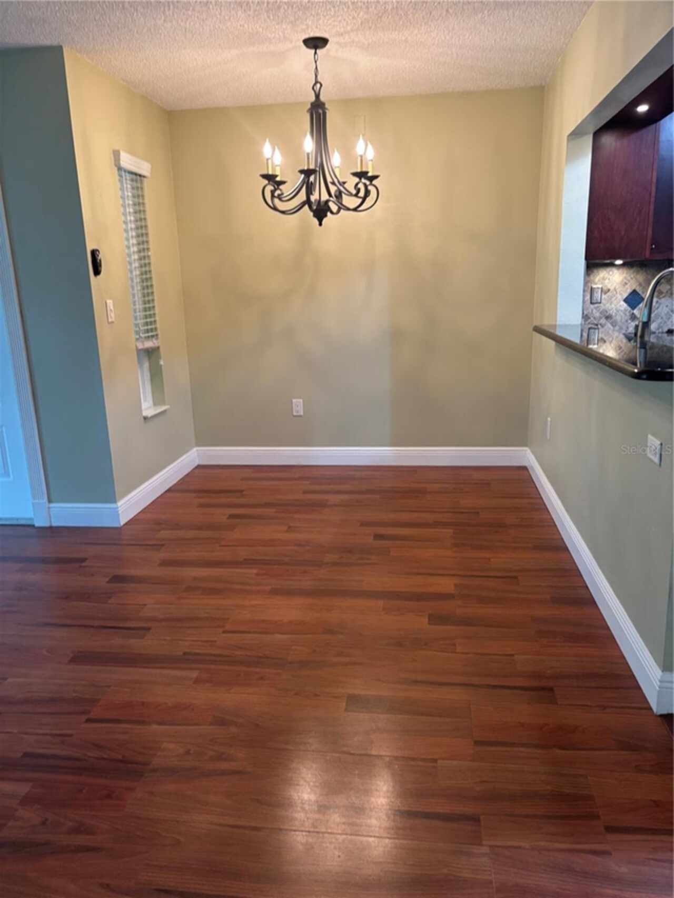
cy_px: 449
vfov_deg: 67.3
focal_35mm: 26
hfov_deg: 53.1
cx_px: 337
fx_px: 675
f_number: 1.6
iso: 200
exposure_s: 1/60
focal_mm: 5.96
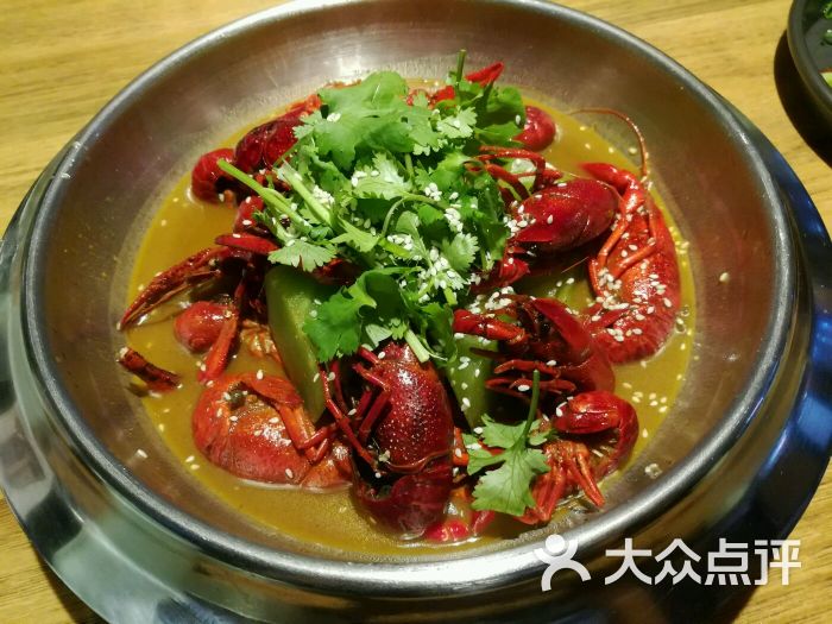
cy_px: 312
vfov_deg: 53.1
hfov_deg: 67.3
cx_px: 416
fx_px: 625
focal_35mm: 26
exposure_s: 1/33.3
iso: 400
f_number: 2.2
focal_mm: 3.83
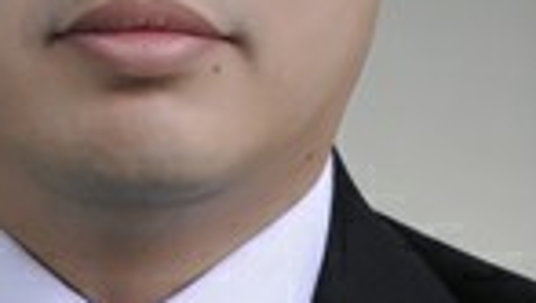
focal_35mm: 409
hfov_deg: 5.3
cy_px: 82
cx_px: 135
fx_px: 5813
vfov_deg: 3.0
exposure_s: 1/125
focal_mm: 85
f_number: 5.6
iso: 160
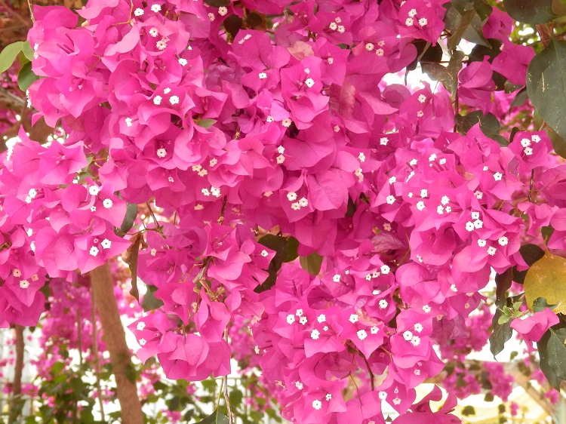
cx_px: 283
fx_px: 1438
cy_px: 212
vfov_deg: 16.8
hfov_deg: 22.3
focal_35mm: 88
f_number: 4.8
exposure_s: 1/125
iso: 640
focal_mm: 15.8
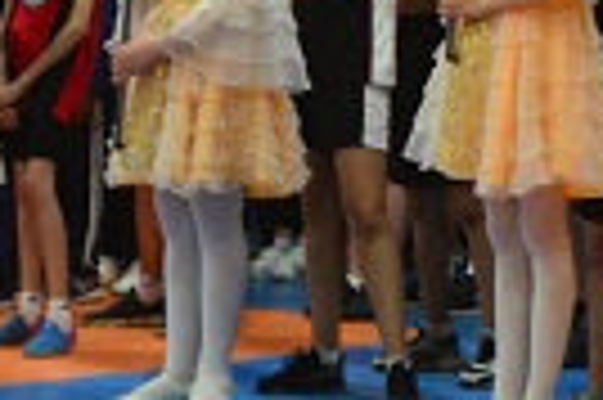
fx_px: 2476
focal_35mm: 148
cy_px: -481
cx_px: 752
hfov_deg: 13.5
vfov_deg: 8.6
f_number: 4
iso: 1600
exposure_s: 1/320
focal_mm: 22
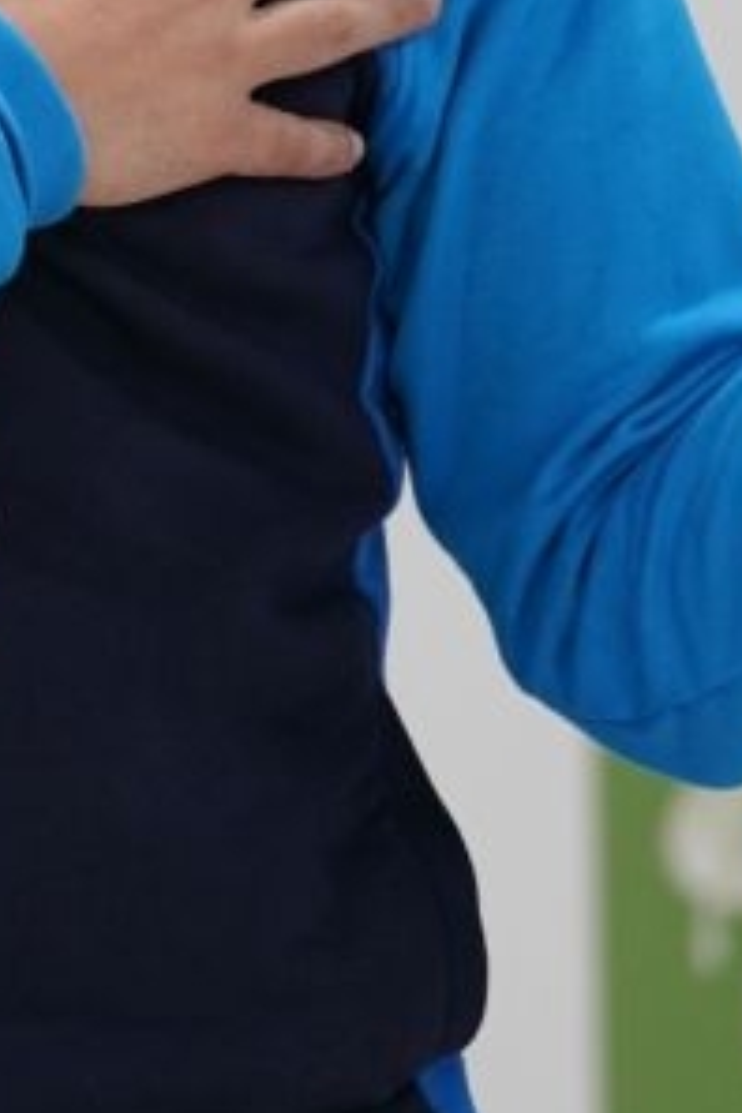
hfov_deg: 1.7
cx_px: 11
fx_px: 24979
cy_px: 146
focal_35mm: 808
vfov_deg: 2.6
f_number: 2.8
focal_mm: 200
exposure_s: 1/250
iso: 1000
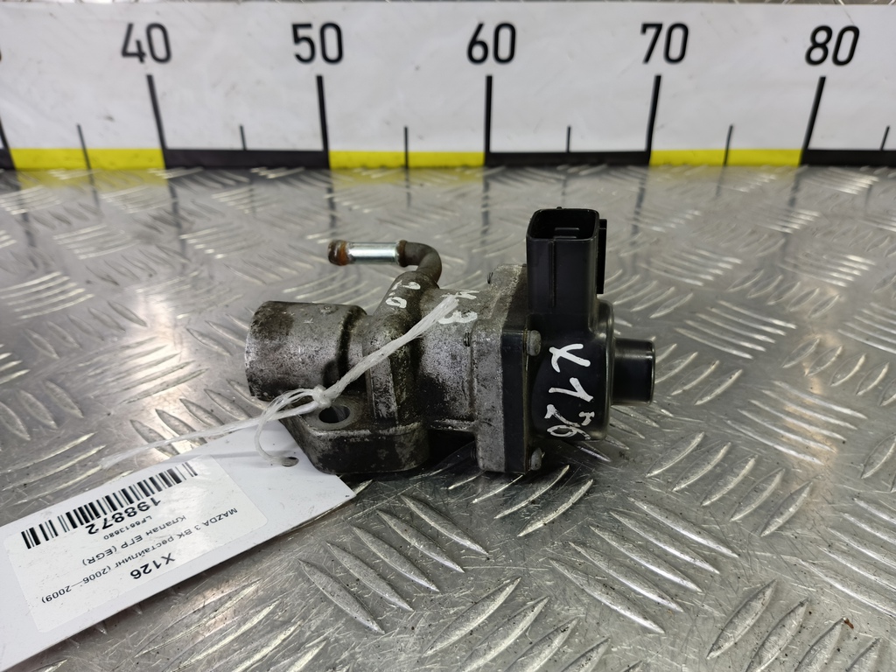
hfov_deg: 73.9
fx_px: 595
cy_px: 336
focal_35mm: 23
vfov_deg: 58.9
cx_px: 448
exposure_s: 1/33.3
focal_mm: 4.11
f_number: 1.6
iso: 115
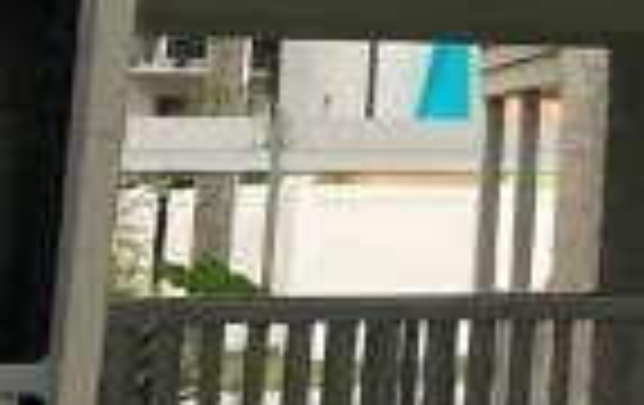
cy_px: -508
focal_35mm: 212
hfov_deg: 8.5
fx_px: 3728
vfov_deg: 6.0
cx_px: 1837
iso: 20
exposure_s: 1/318
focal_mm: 3.99
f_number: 1.8
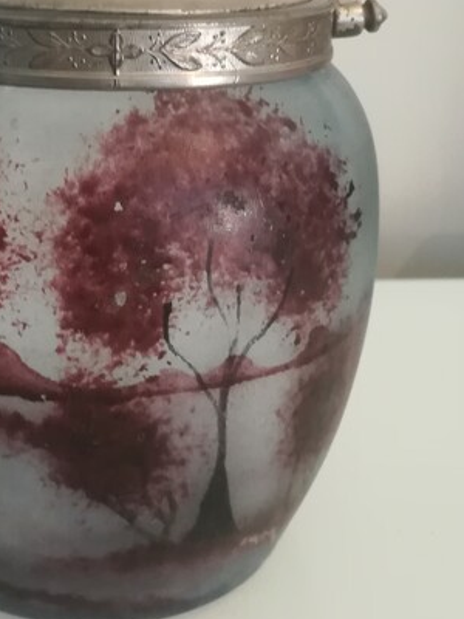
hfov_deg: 27.4
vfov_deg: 35.4
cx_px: 88
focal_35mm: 52
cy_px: 108
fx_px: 929
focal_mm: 3.83
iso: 400
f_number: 2.2
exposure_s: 1/33.3
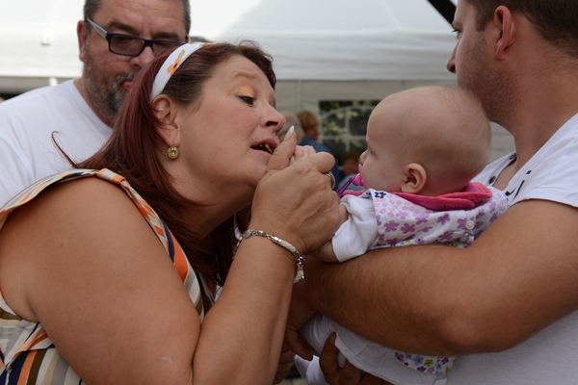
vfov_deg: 28.1
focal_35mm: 48
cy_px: 192
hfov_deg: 41.1
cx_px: 289
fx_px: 771
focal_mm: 48
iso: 200
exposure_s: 1/200
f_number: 7.1
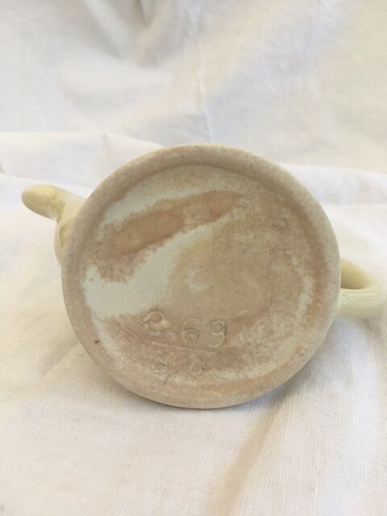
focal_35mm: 29
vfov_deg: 61.7
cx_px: 194
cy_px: 258
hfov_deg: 48.2
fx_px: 432
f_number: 2.2
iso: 25
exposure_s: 1/625
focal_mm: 4.15
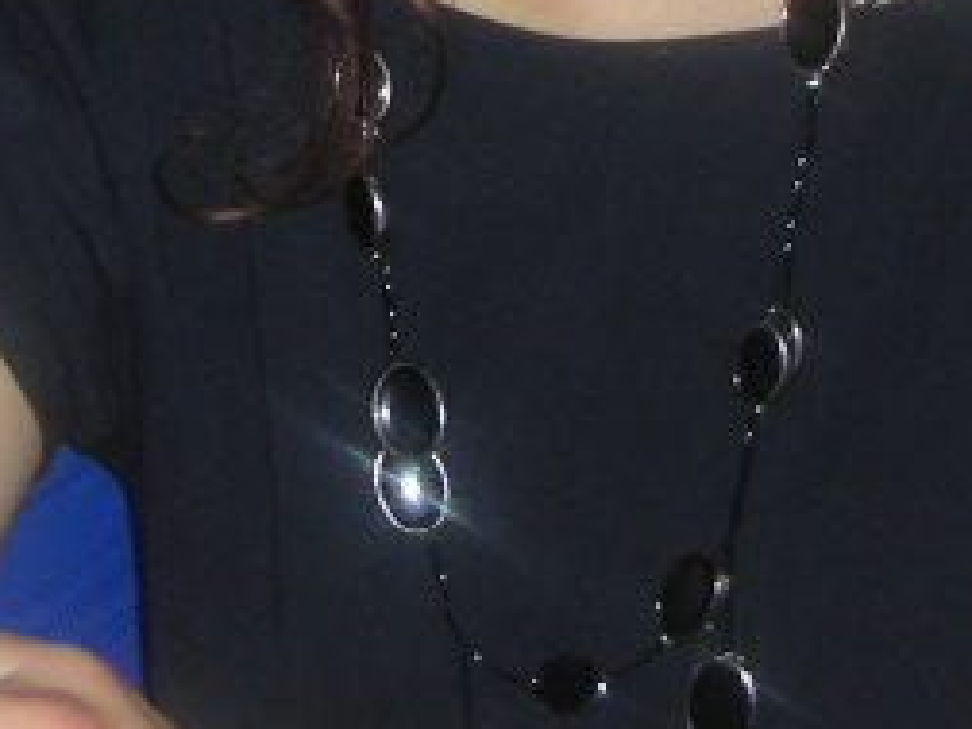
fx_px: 3987
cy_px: -598
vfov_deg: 9.9
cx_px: -42
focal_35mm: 142
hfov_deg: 13.7
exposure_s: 1/60.1
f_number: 3
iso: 50
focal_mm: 5.8
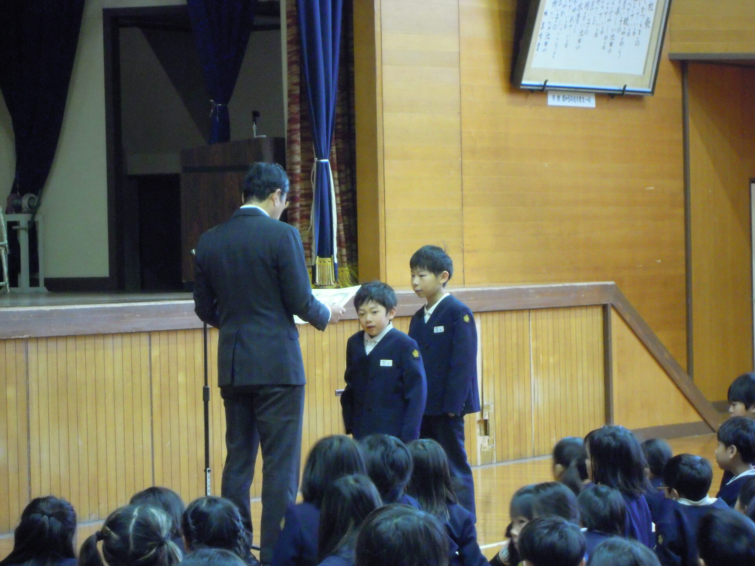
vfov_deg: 10.6
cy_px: 283
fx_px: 3054
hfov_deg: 14.1
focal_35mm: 140
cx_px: 378
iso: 800
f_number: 6.6
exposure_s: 1/6
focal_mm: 25
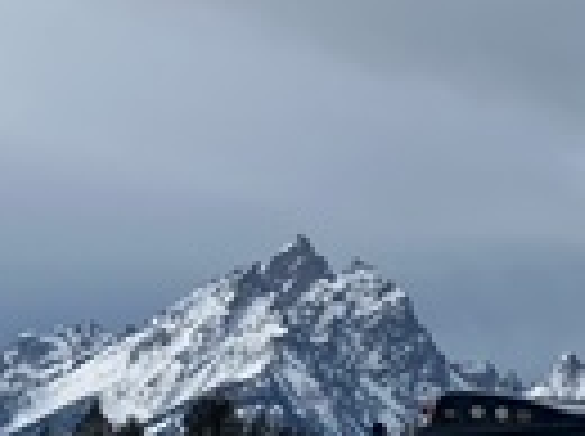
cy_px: 423
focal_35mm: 138
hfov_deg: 14.3
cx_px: 189
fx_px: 2328
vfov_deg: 10.6
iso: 32
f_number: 1.8
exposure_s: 1/2433
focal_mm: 3.99
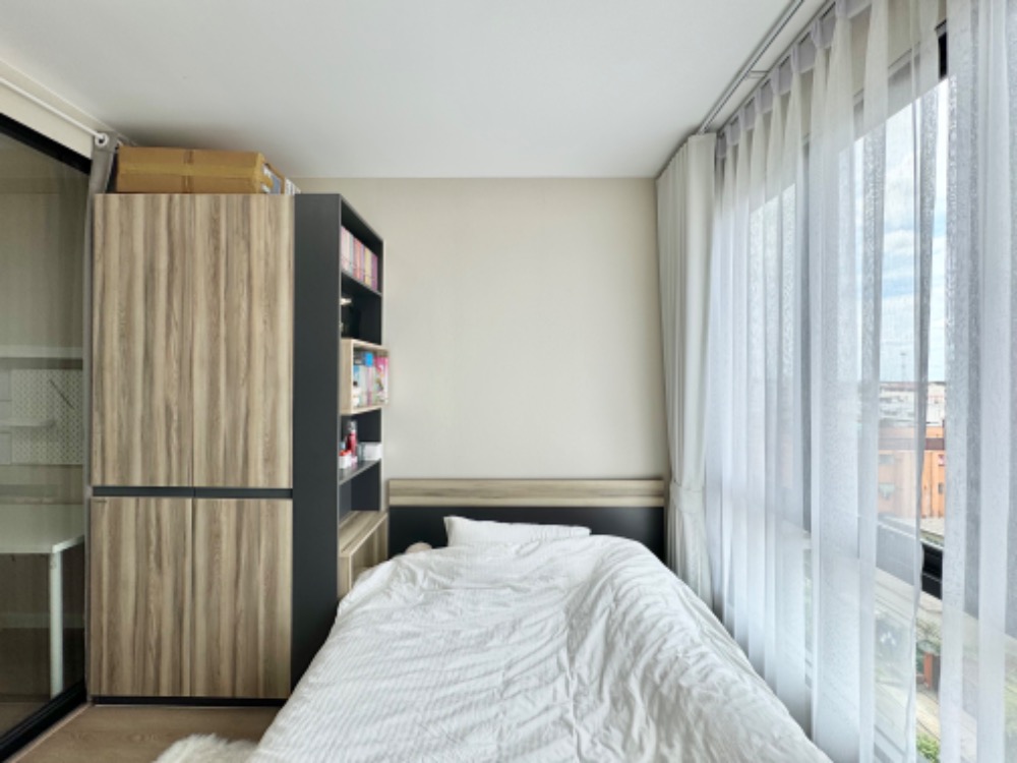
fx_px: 411
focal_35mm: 14
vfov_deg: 85.7
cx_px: 508
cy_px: 382
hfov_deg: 102.1
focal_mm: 2.22
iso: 40
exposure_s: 1/229
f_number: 2.2
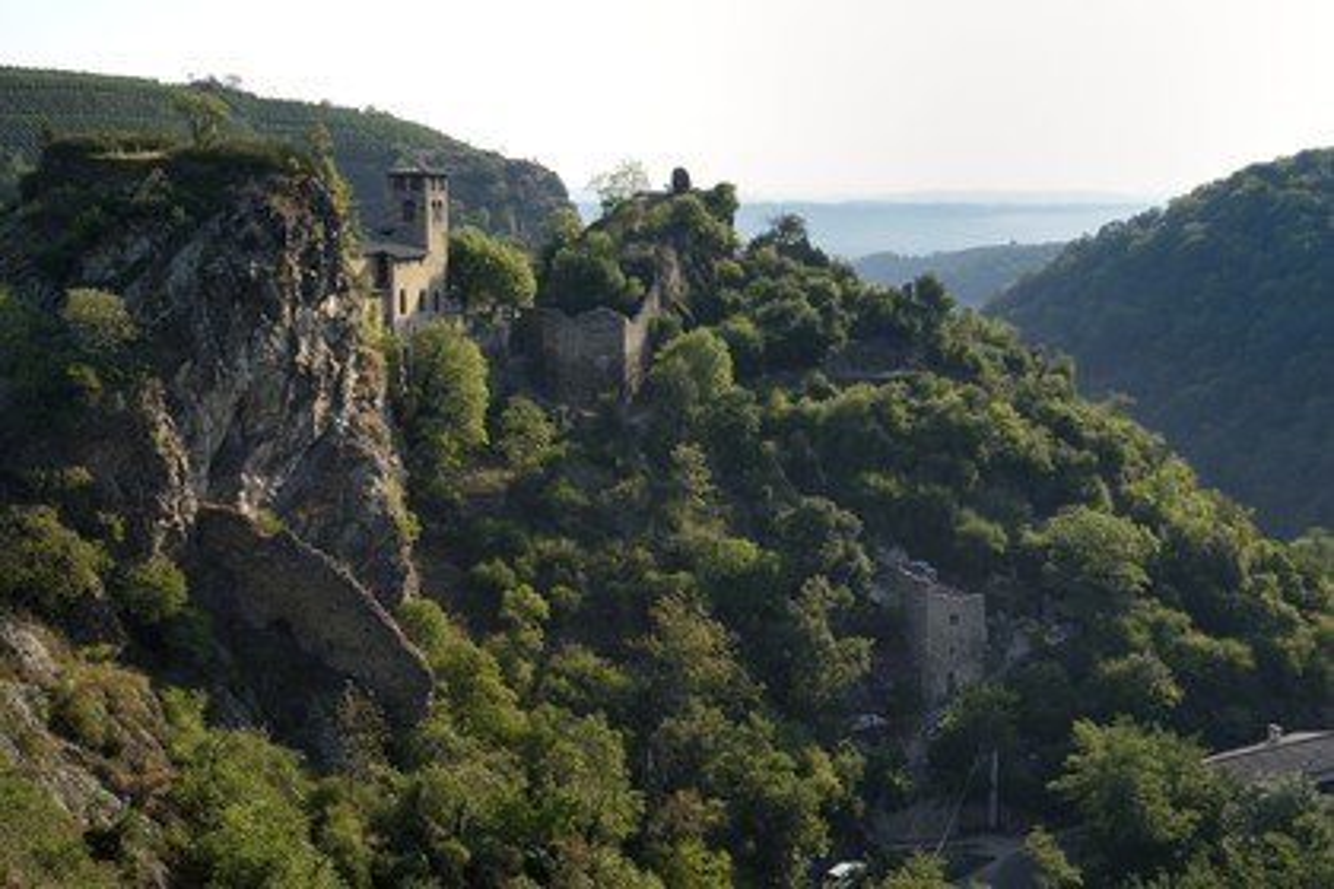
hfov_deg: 50.7
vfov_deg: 35.1
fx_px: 1408
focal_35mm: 38
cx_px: 667
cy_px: 444
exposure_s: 1/200
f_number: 11
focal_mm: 38
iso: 200
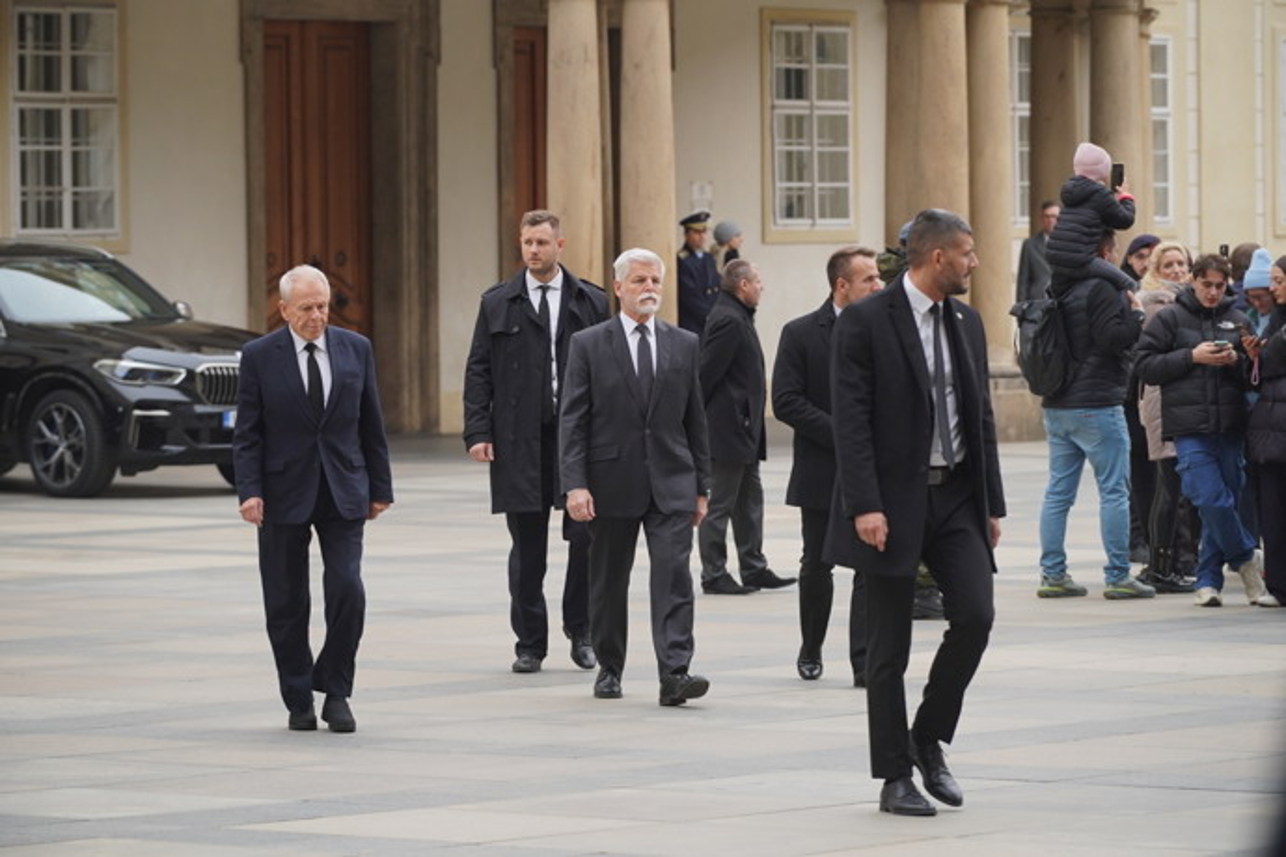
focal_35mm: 186
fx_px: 6644
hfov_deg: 11.1
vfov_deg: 7.4
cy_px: 428
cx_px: 643
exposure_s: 1/640
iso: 1000
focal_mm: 186
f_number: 5.6
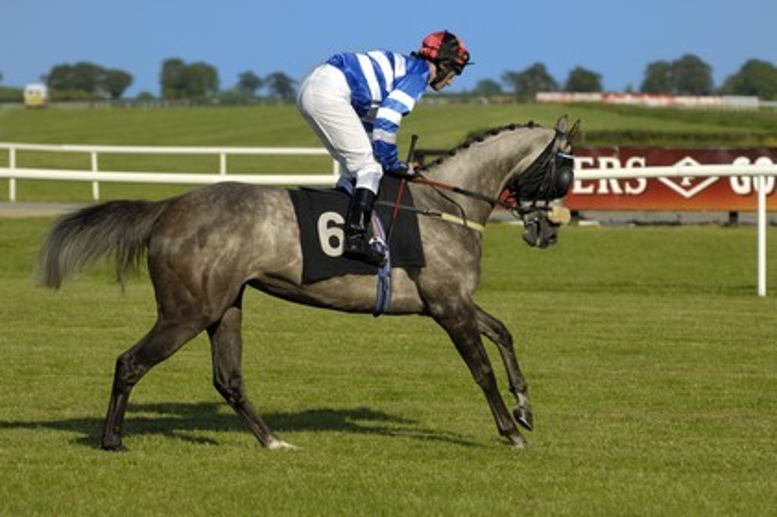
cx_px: 388
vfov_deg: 6.5
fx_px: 4529
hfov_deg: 9.8
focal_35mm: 210
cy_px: 258
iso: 100
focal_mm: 140
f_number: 4.5
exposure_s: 1/1000
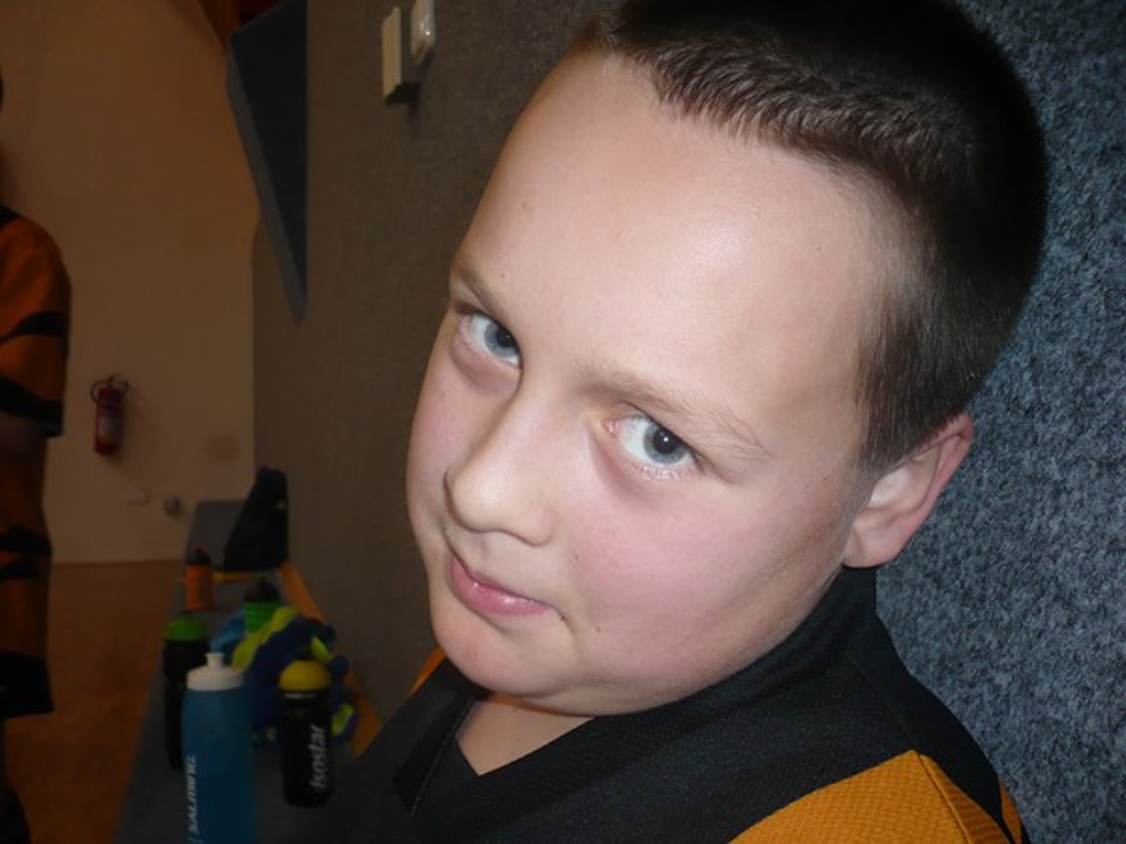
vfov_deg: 40.7
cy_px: 422
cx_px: 563
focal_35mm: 35
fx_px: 1138
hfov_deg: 52.6
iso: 100
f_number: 2.8
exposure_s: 1/30
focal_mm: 5.8
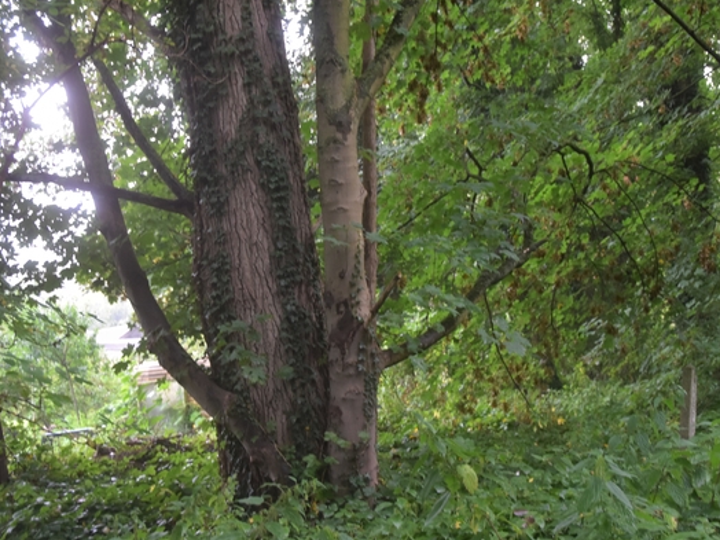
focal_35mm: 66
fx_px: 1373
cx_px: 401
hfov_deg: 29.4
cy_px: 271
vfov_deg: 22.3
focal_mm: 40
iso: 800
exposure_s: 1/15
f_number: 6.3
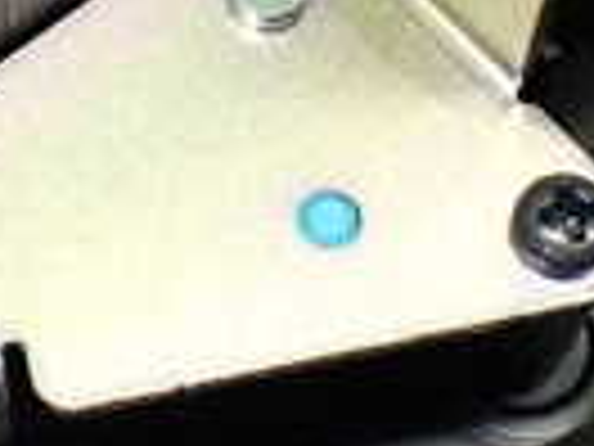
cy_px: 68
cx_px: 238
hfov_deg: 14.5
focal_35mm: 136
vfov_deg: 10.9
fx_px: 2334
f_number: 2.3
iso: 800
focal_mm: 5.4
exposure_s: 1/100
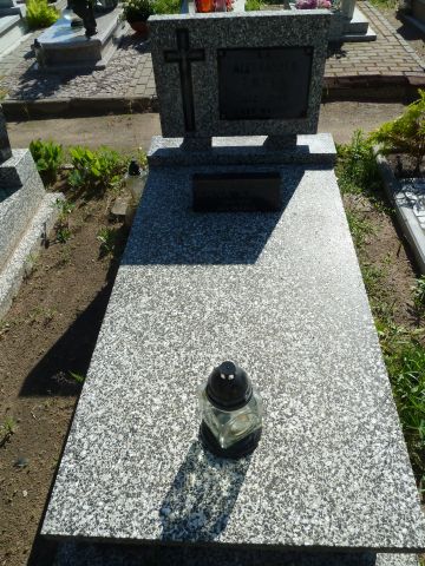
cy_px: 283
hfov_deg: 54.9
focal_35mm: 25
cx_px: 212
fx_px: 409
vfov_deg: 69.4
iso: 80
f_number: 4.5
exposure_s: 1/500
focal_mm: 4.1
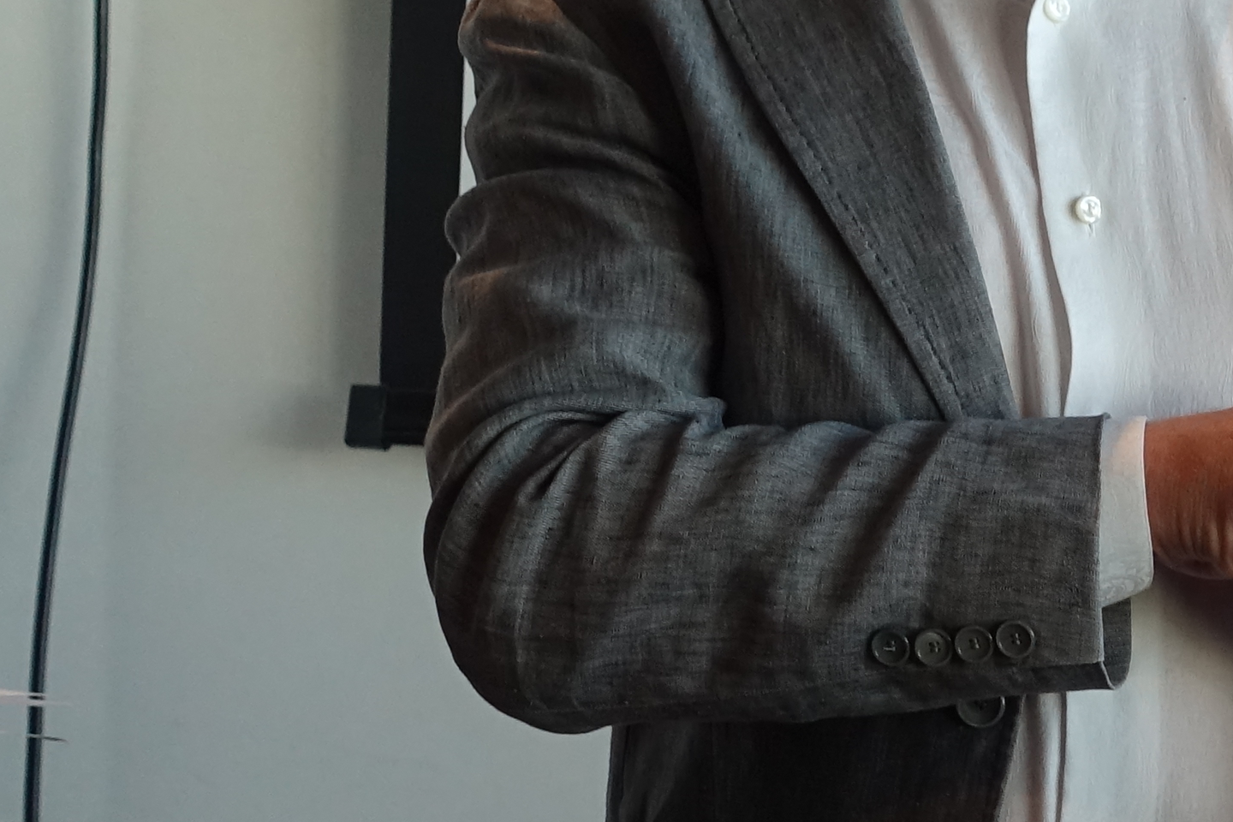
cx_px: 1480
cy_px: 607
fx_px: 3904
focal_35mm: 114
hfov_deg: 17.1
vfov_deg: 12.0
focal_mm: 10.89
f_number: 3.2
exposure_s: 1/250
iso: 400
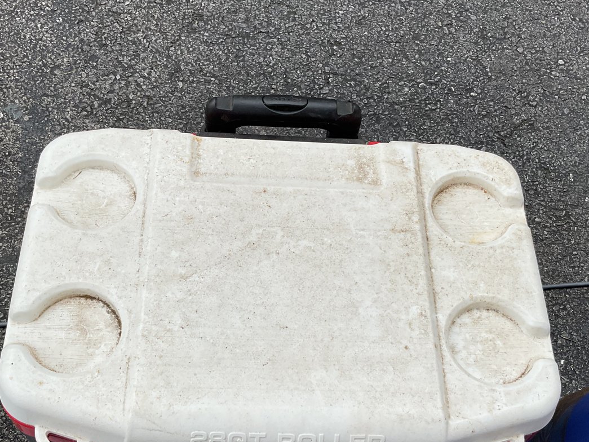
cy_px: 278
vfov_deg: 34.2
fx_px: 715
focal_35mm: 42
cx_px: 282
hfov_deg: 44.8
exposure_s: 1/1490
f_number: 1.8
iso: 16
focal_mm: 3
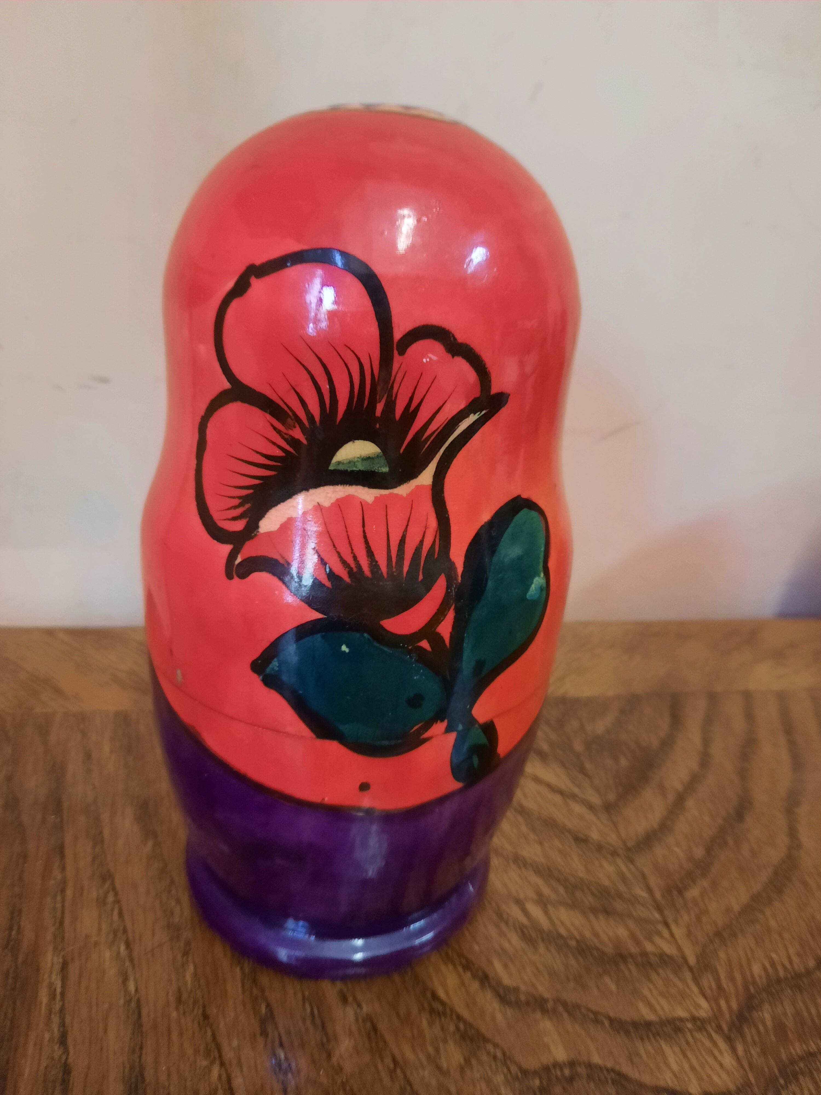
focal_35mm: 25
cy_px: 548
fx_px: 791
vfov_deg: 69.4
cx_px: 410
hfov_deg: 54.9
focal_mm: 4.6
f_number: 2
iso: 320
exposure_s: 1/25
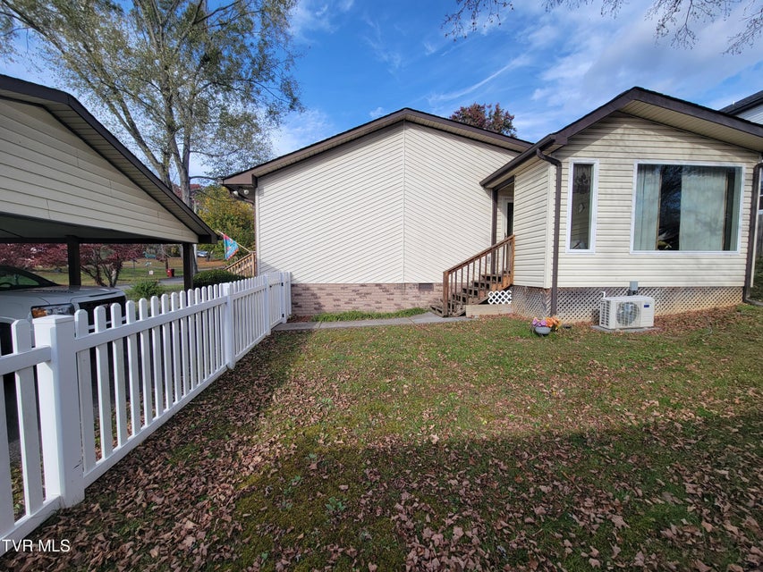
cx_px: 382
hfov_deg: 106.2
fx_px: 287
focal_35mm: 13
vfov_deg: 89.9
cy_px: 286
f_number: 2.2
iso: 50
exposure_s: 1/960
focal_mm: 2.2
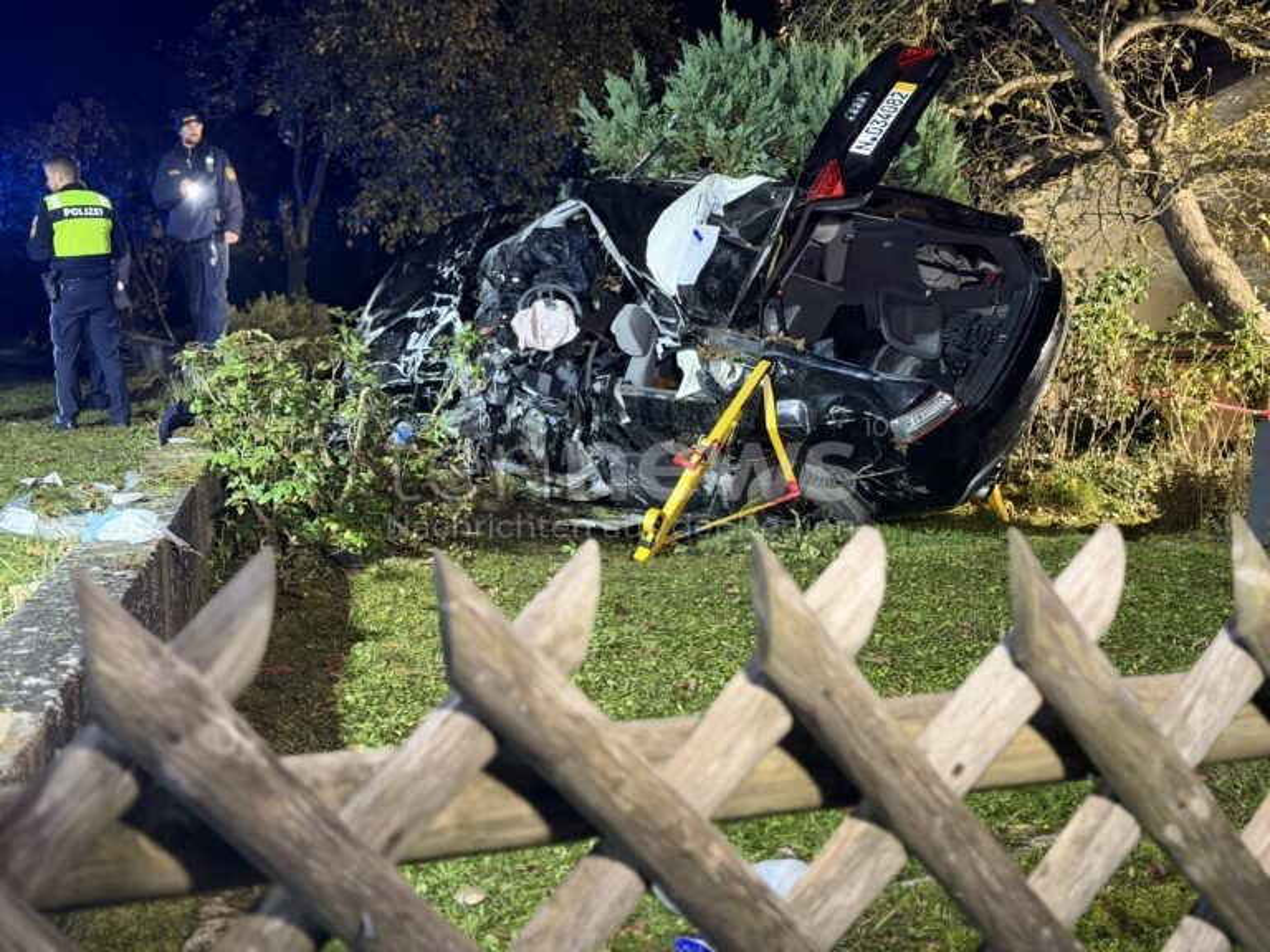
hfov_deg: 39.7
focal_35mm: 48
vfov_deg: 30.3
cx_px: 635
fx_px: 1761
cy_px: 476
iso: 500
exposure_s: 1/25
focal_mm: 6.76
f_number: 1.78
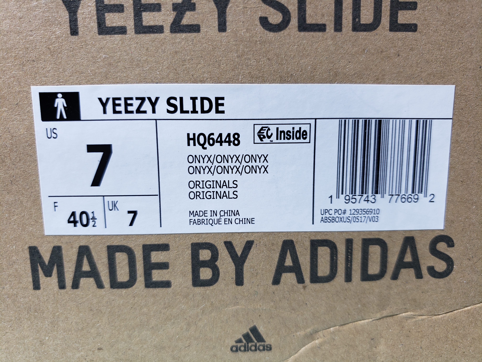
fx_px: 362
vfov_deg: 53.1
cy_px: 181
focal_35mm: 26
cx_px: 241
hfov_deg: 67.3
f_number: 1.5
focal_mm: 4.3
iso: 50
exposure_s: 1/145
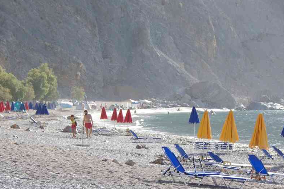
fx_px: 1057
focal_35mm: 134
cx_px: 110
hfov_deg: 15.3
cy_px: 108
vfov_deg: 10.2
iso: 200
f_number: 8
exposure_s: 1/100
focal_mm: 70
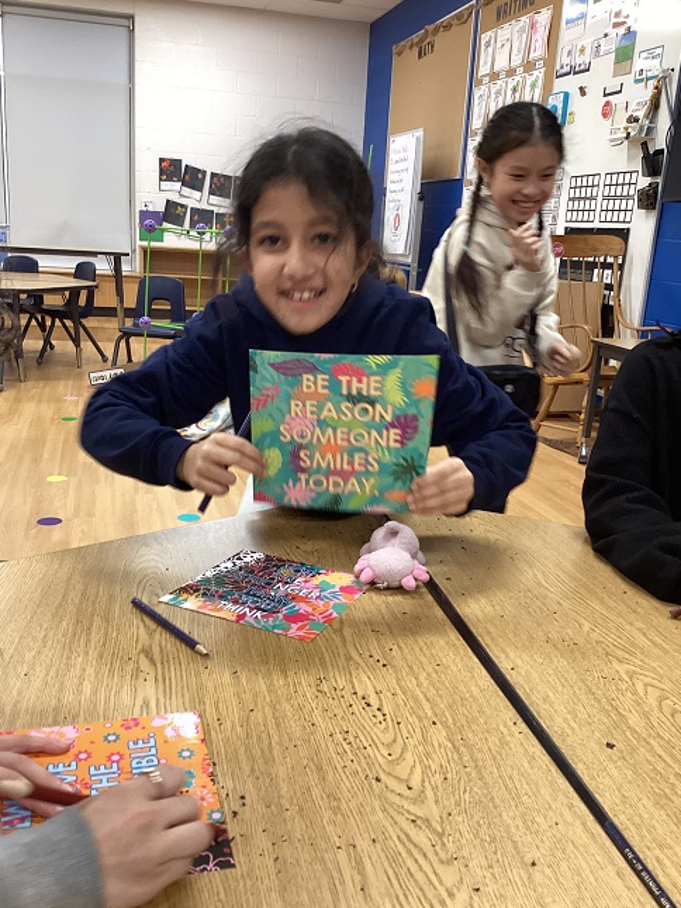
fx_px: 839
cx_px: 332
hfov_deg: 44.2
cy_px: 465
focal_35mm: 32
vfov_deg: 56.8
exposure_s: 1/50
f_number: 2.4
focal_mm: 3.3
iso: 160
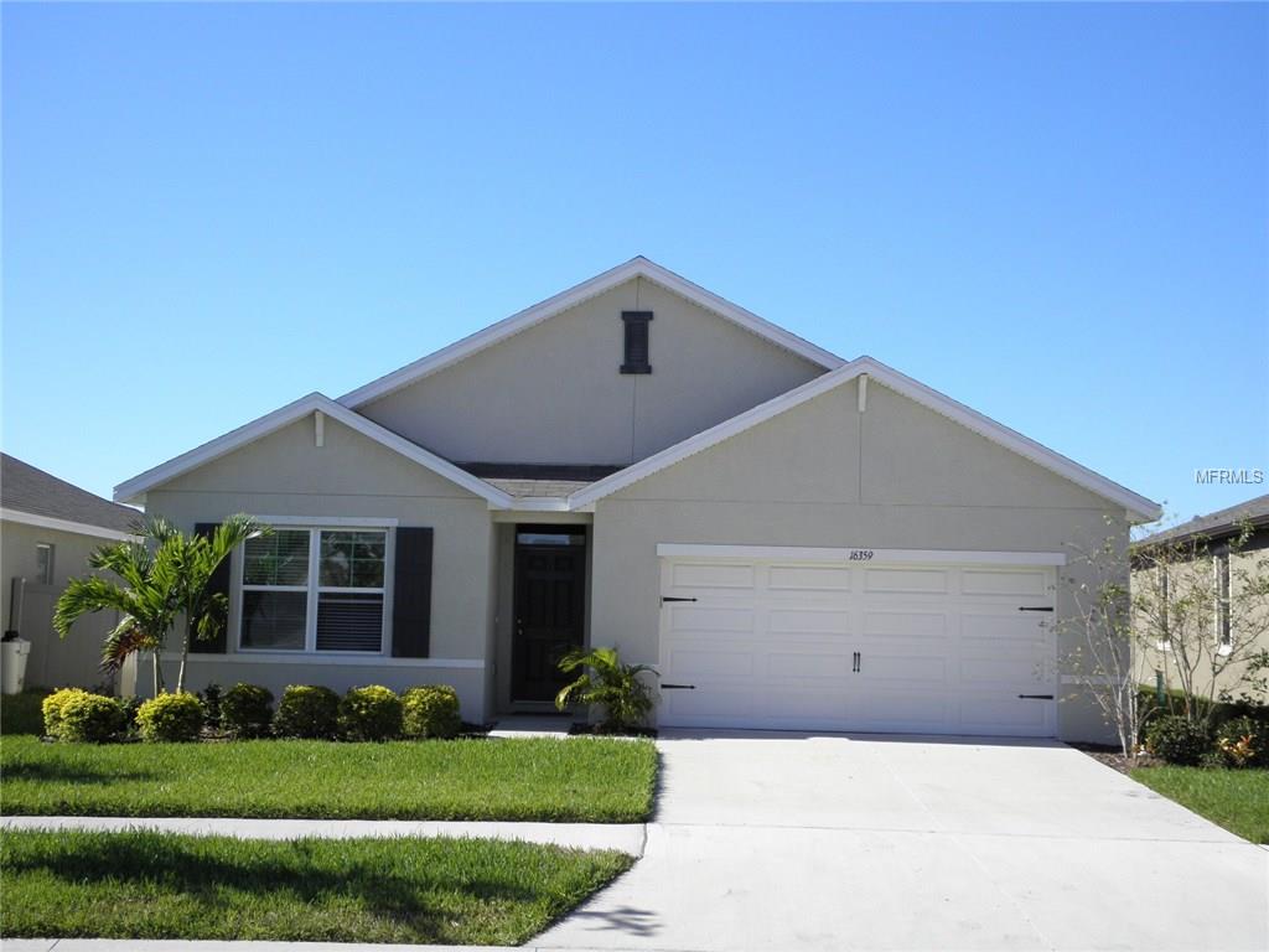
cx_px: 634
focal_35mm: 41
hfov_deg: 45.8
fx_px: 1503
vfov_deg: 35.1
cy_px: 476
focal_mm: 7.5
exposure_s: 1/640
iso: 100
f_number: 3.8
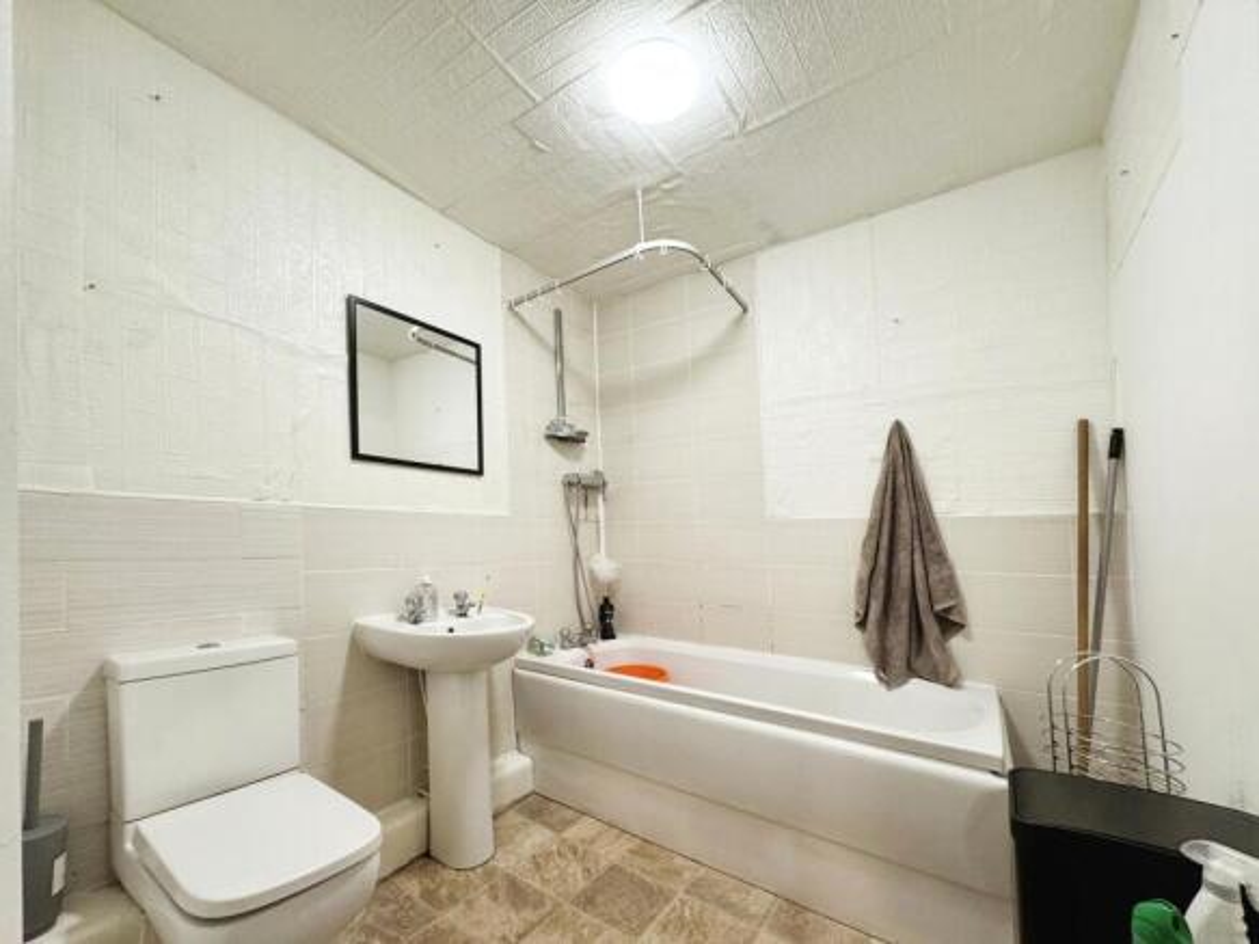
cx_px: 630
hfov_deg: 102.1
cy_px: 472
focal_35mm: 14
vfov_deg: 85.7
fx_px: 509
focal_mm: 2.22
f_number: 2.2
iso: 200
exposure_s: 1/50
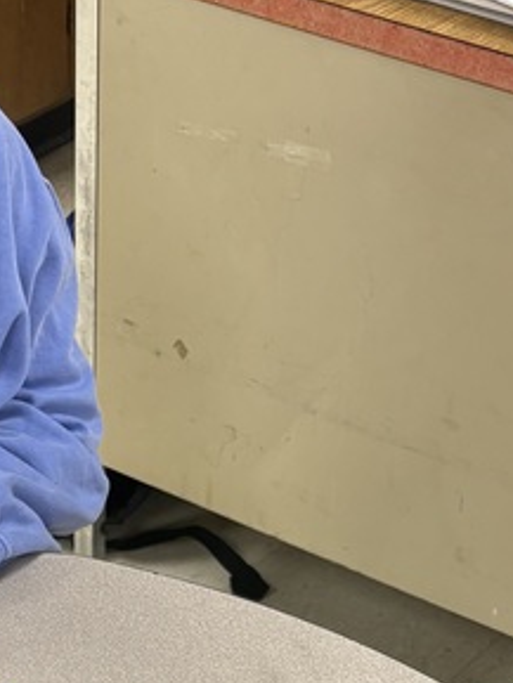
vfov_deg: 18.8
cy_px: 1014
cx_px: 130
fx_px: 1817
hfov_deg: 16.0
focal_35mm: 92
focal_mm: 5.96
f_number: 1.6
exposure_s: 1/90
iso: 125
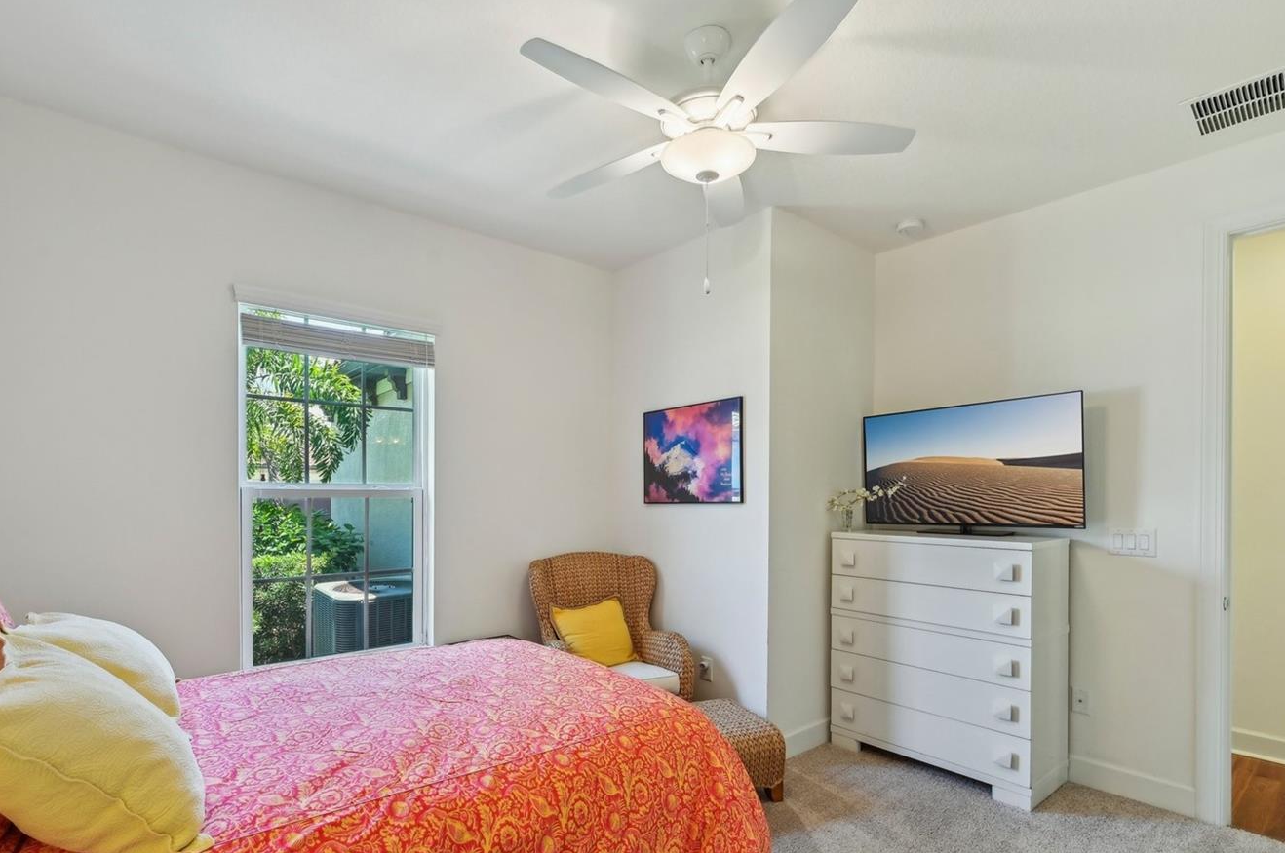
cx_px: 622
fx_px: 606
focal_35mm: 17
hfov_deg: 93.3
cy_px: 499
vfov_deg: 69.8
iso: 400
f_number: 8
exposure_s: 1/30
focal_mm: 14
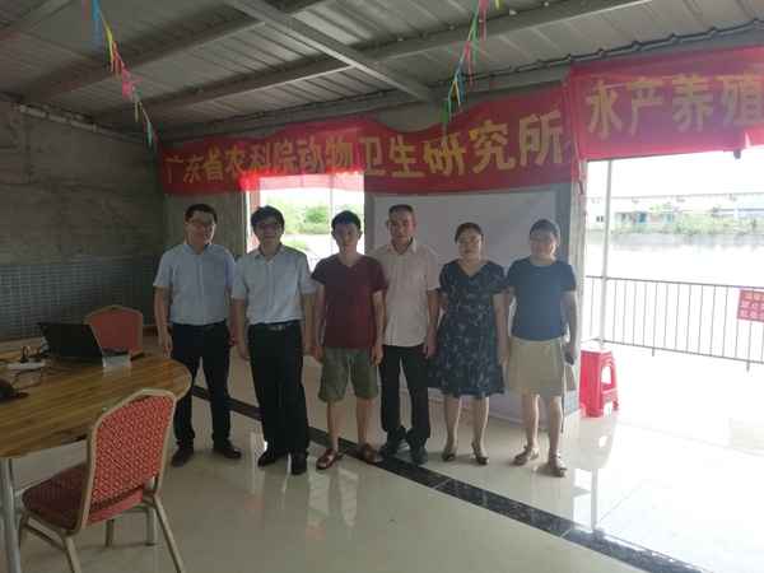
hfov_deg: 65.3
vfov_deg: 51.4
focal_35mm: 27
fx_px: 596
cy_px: 286
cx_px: 382
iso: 100
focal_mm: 4.04
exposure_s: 1/33.3
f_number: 2
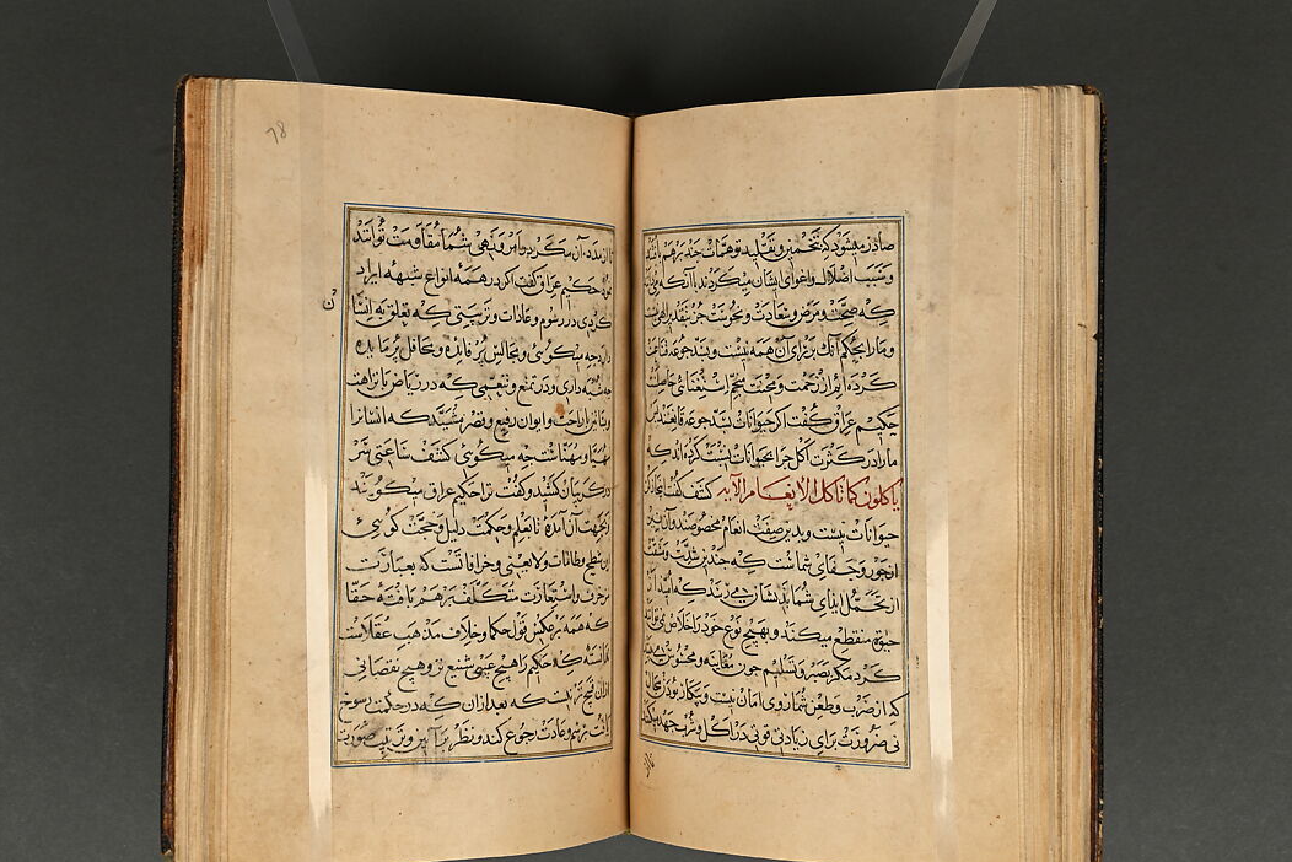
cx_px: 674
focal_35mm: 65
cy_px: 442
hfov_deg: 30.9
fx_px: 2333
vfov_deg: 20.9
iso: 250
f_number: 13
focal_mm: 57
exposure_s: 1/30
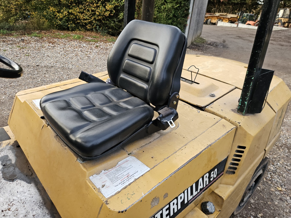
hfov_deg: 73.9
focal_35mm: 23
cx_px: 146
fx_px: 193
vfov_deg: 58.9
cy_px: 109
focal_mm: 5.4
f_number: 1.8
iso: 160
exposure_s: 1/100
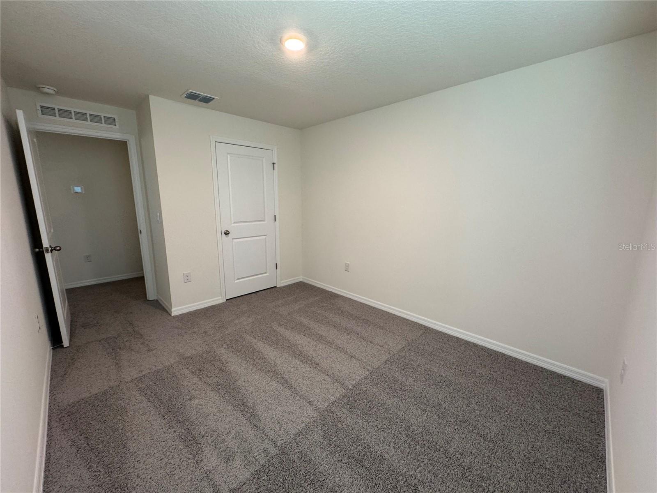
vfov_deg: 85.7
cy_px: 246
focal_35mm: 14
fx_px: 266
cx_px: 328
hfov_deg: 102.1
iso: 200
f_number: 2.2
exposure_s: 1/60
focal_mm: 2.22
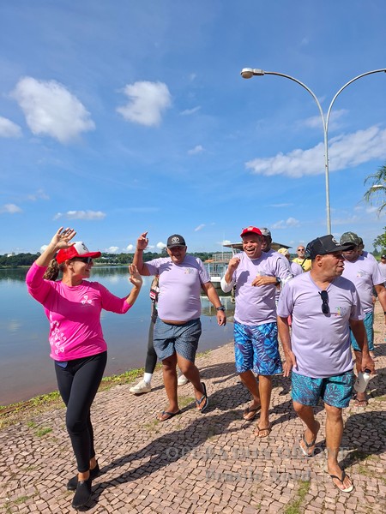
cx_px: 193
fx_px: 342
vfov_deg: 73.9
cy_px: 257
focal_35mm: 23
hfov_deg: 58.9
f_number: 1.8
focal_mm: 5.54
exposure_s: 1/1701
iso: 50
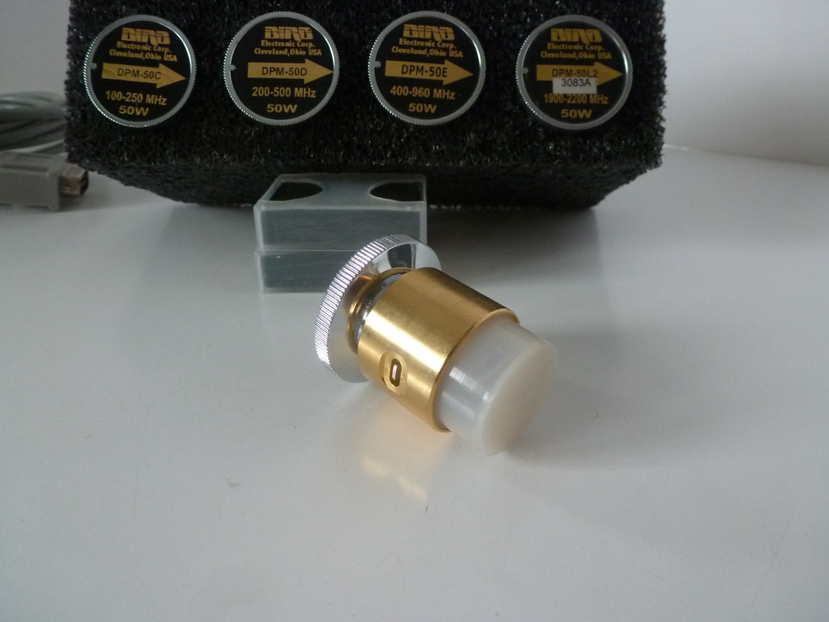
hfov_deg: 71.6
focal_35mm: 24
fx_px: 575
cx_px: 414
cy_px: 311
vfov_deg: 56.8
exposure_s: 1/40
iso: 400
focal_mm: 4.3
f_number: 3.3
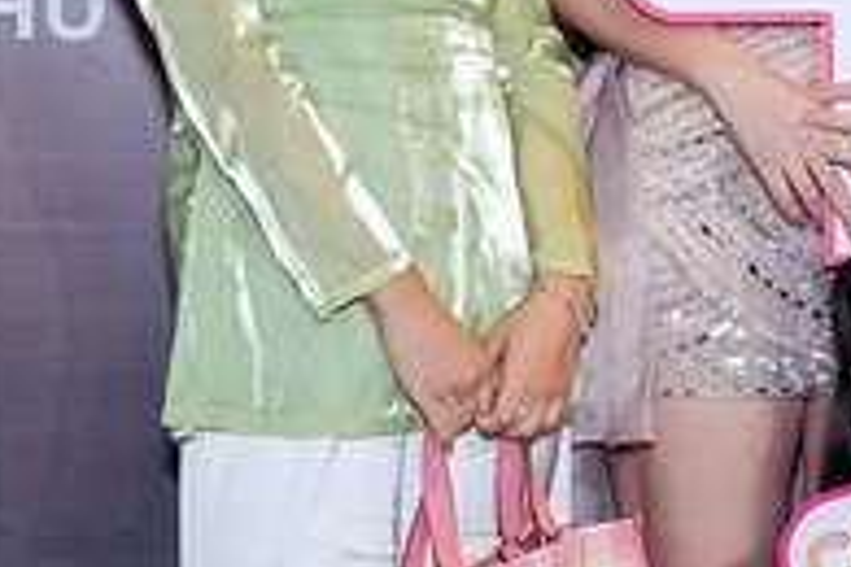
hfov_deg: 11.6
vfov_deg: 7.8
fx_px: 4160
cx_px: 864
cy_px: 28
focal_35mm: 176
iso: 2500
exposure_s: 1/160
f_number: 5.6
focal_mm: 47
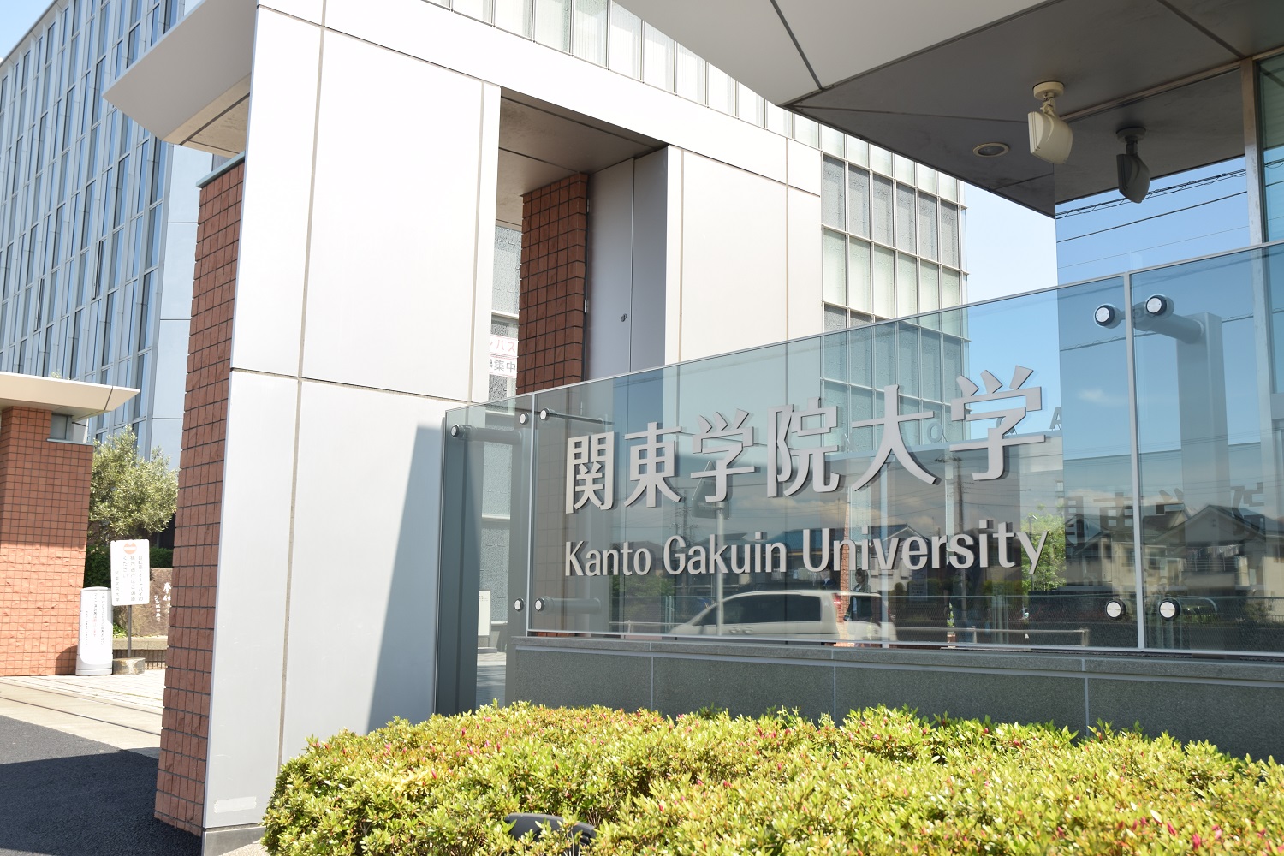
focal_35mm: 36
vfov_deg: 36.9
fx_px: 1284
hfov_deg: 53.1
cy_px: 428
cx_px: 642
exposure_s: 1/160
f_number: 6.3
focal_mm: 24
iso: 100
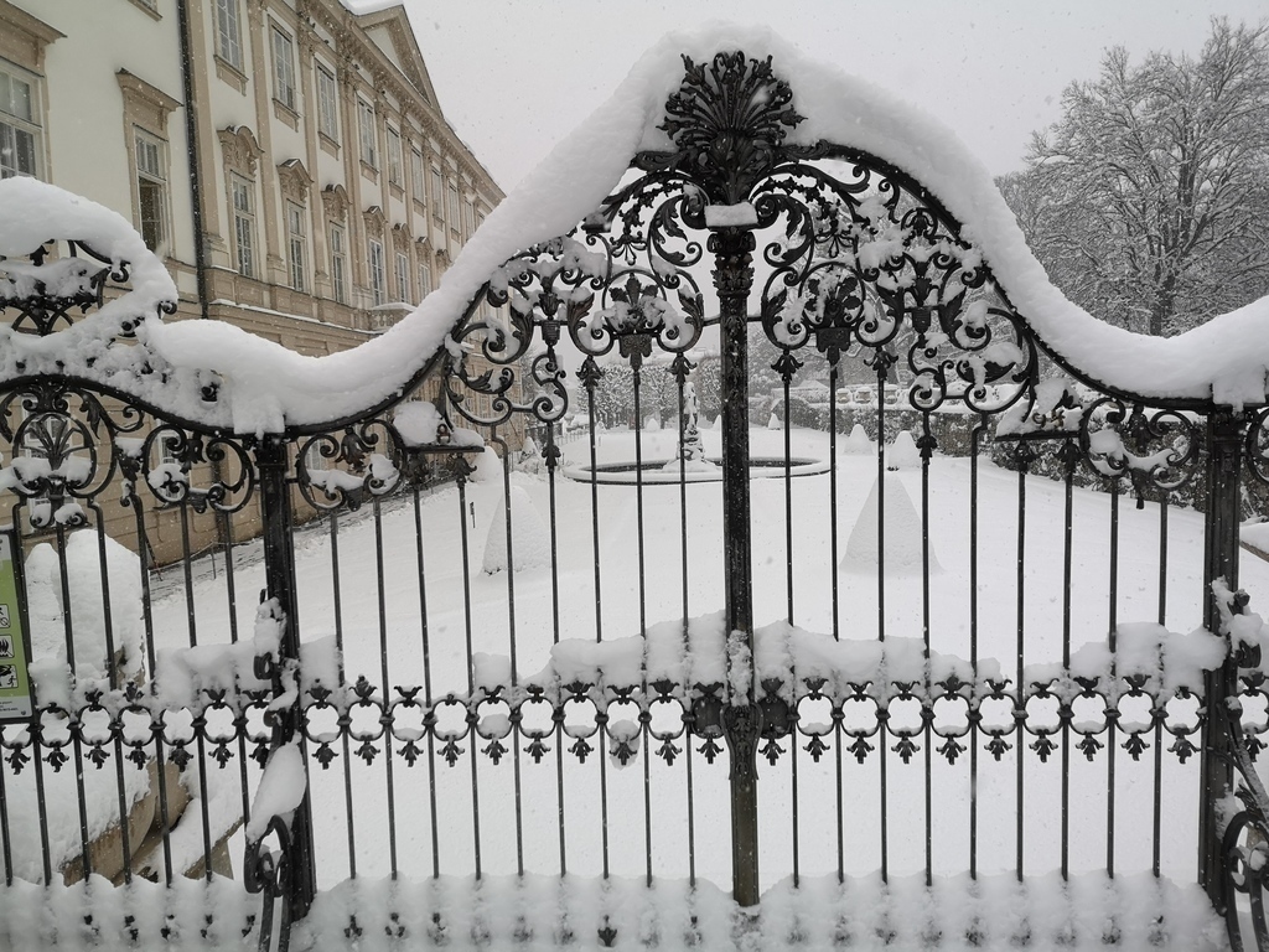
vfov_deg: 51.4
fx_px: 990
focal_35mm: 27
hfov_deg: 65.3
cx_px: 634
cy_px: 476
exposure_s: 1/395
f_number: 1.8
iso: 50
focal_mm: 5.58
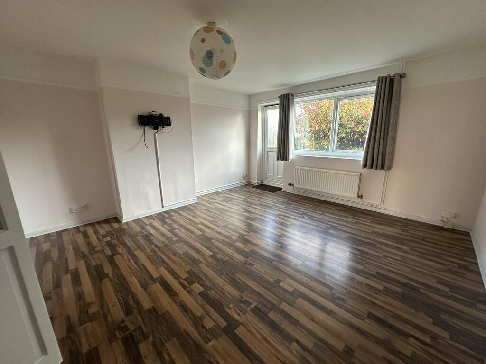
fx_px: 197
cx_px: 243
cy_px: 182
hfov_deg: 102.1
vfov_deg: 85.7
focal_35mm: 14
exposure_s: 1/99
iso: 125
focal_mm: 2.22
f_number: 2.2
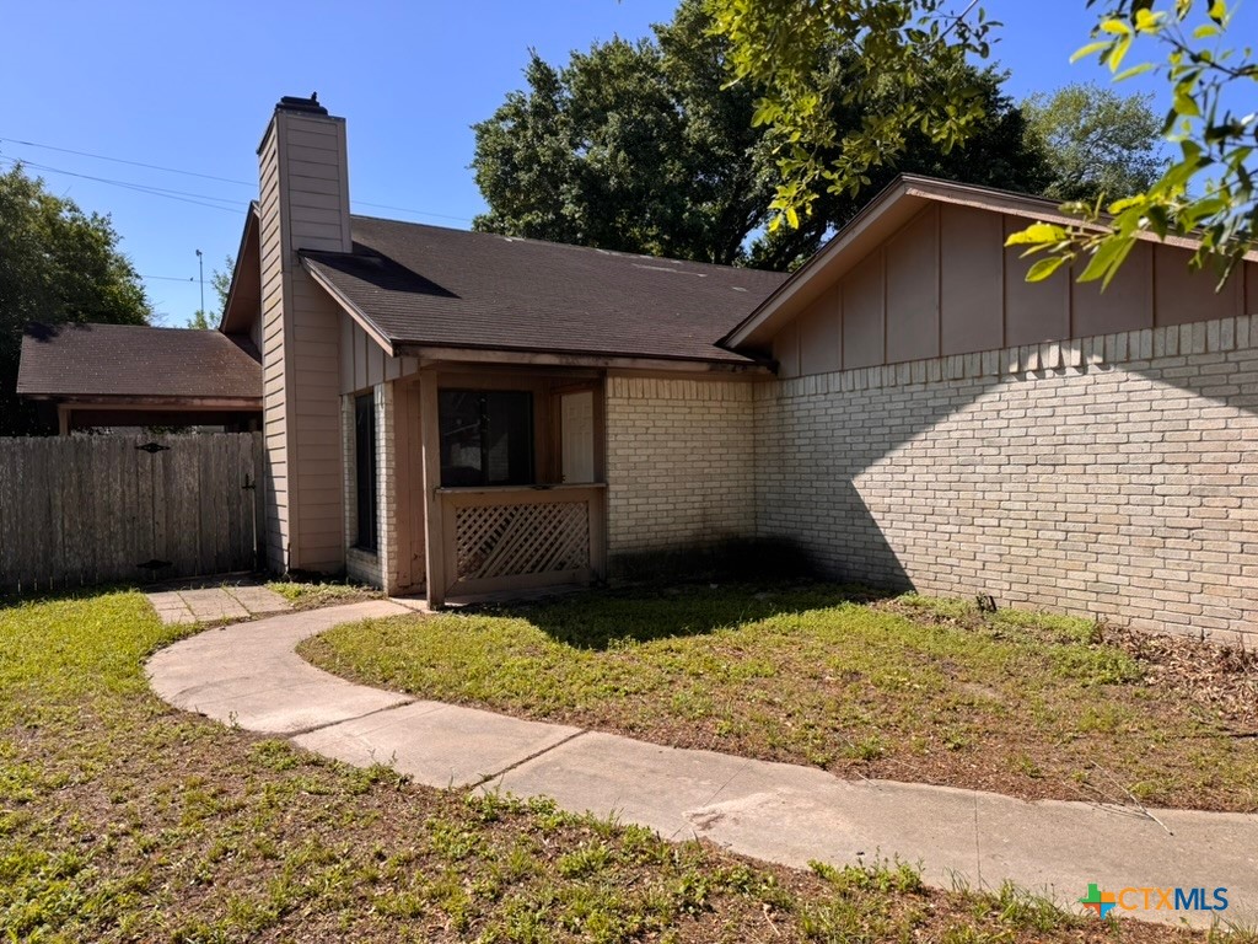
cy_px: 472
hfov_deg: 71.6
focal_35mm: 24
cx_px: 629
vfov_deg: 56.8
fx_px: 872
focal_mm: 6.76
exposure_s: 1/3413
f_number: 1.78
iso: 80
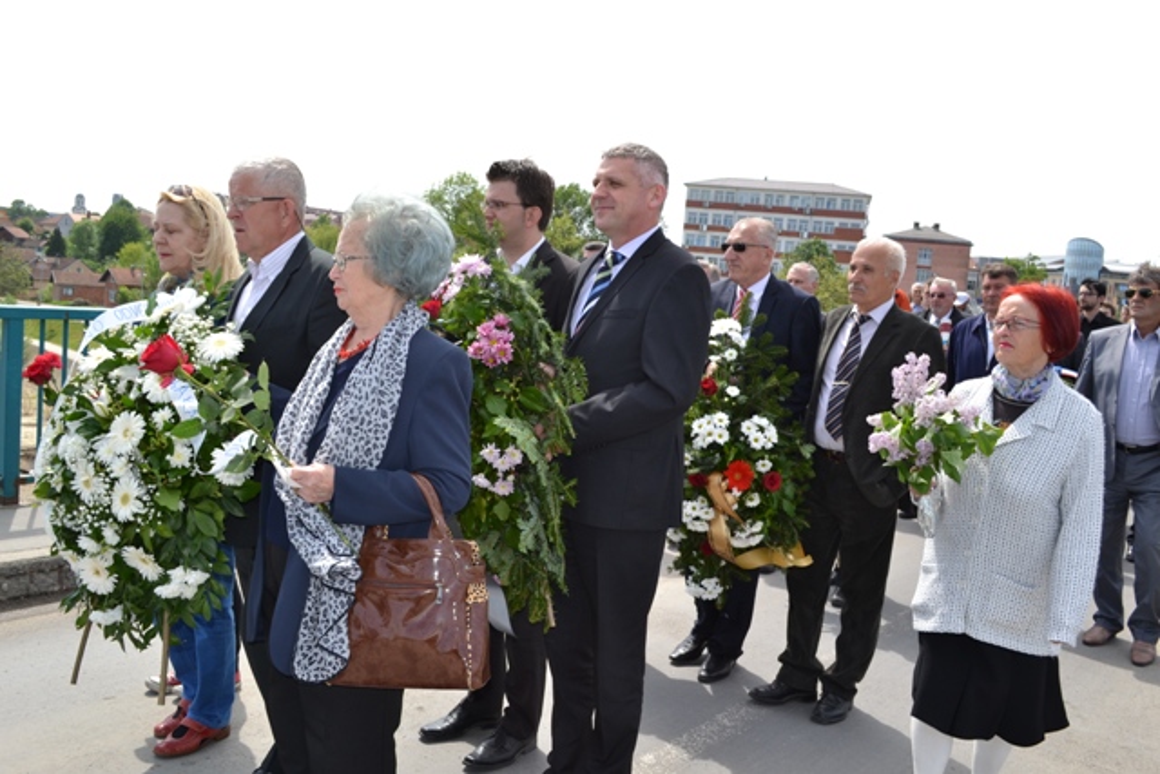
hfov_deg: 57.2
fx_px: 1064
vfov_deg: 40.0
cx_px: 580
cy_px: 387
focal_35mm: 33
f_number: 7.1
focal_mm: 22
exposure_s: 1/200
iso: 100
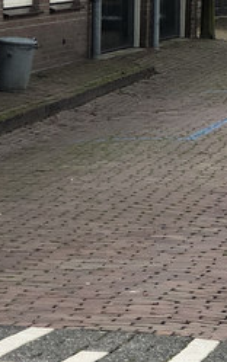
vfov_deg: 9.1
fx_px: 2233
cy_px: -102
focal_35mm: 226
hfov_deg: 5.8
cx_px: 349
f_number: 2.8
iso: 20
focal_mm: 6.6
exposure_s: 1/433
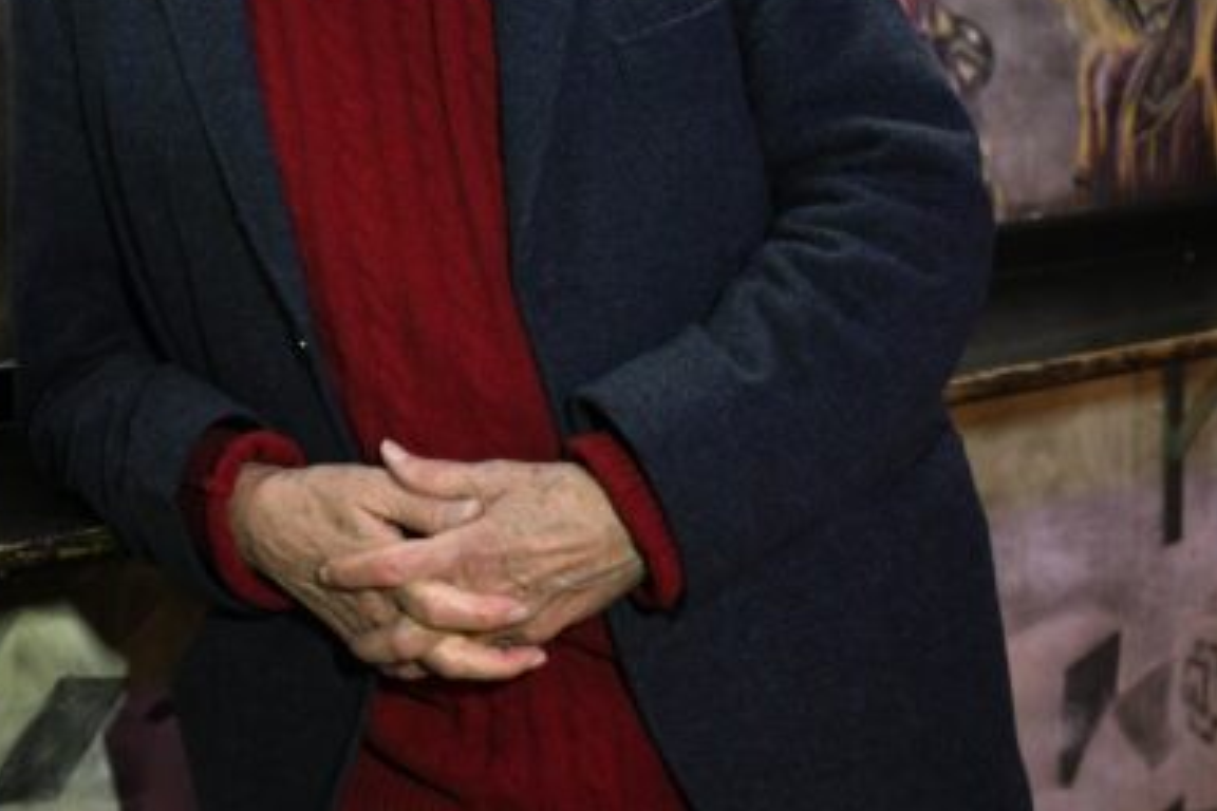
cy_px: 3
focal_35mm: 76
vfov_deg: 17.5
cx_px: 155
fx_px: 2569
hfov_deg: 25.9
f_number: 4
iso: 3200
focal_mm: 38
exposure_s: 1/100
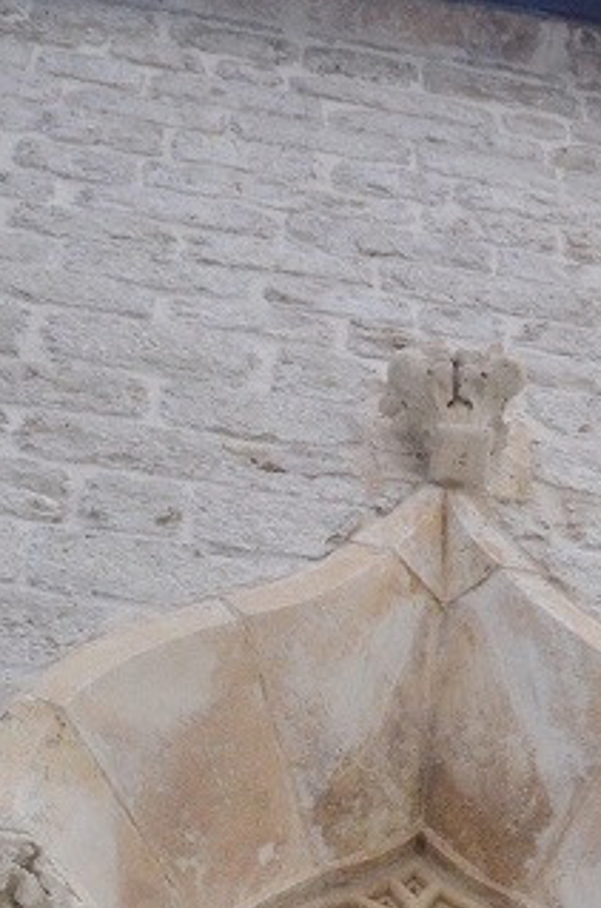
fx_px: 2367
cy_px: 1308
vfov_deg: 19.3
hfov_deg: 14.5
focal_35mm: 94
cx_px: 386
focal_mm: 20
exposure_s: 1/5000
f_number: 4.5
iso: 3200
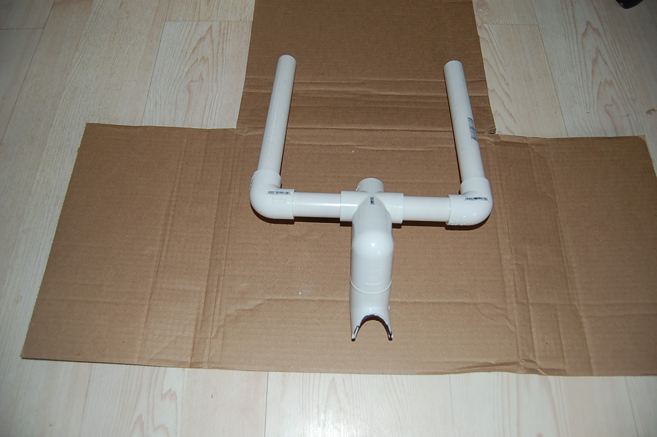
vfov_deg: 47.8
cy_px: 218
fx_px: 492
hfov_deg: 67.4
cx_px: 328
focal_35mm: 27
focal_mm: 18
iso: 400
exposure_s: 1/60
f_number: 3.5
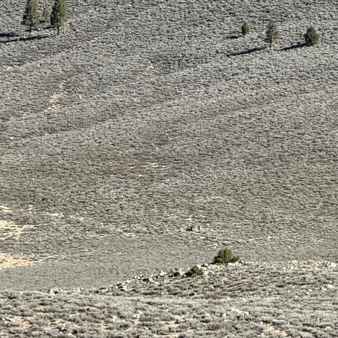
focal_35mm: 374
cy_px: -121
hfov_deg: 4.7
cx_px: 418
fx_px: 4132
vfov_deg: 4.7
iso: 40
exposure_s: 1/638
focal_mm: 16.89
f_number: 2.8
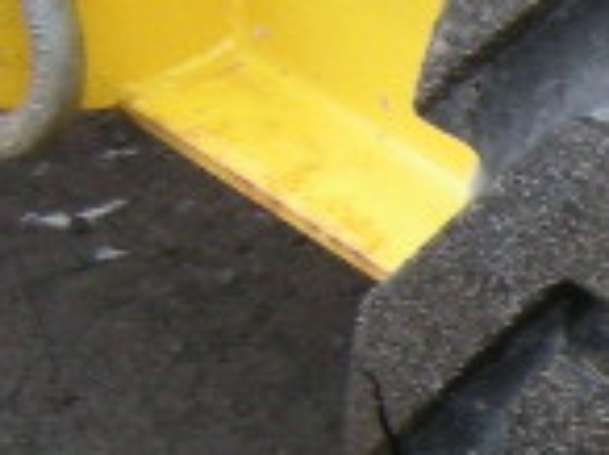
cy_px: 334
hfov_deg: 9.3
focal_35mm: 197
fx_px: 3460
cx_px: 1289
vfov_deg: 7.5
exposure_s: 1/51.2
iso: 152
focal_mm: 4.7
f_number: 2.8
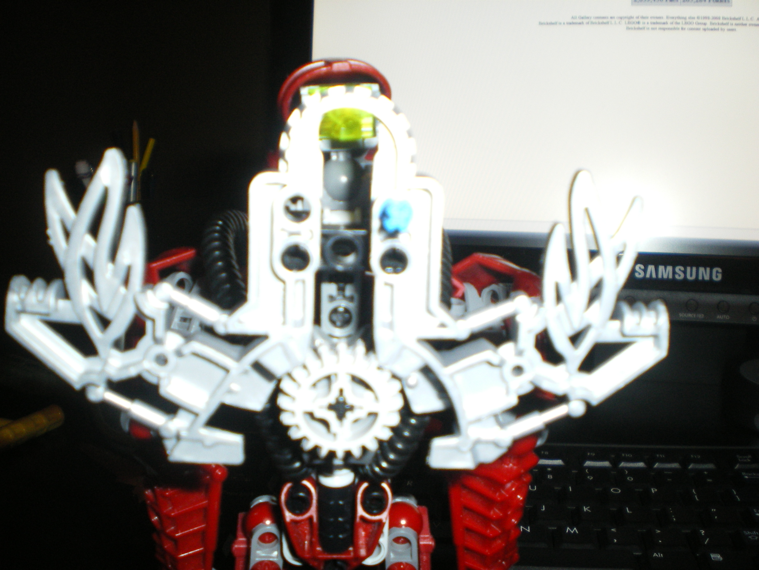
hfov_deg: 49.0
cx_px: 380
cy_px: 285
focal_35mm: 38
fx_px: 833
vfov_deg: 37.7
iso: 200
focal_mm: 6.3
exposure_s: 1/50
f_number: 3.1
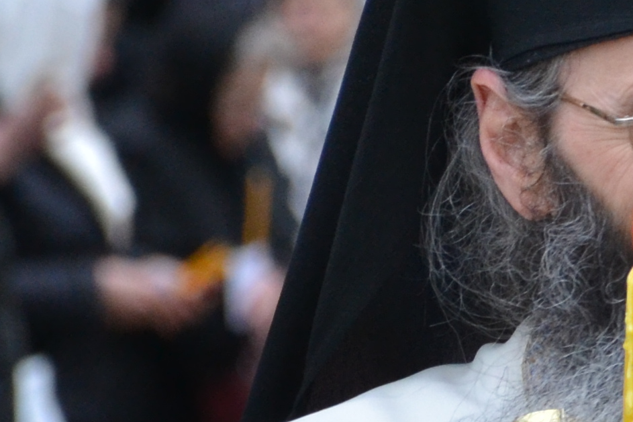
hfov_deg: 2.0
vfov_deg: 1.3
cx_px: 1193
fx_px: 18042
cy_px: 398
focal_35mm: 1026
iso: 800
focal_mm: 140
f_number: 5.6
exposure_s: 1/400
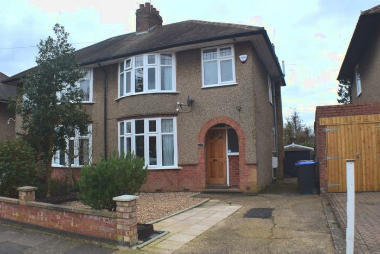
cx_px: 190
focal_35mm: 36
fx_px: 380
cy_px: 127
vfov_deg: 36.9
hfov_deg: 53.1
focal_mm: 24
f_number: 10
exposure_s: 1/250
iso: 400
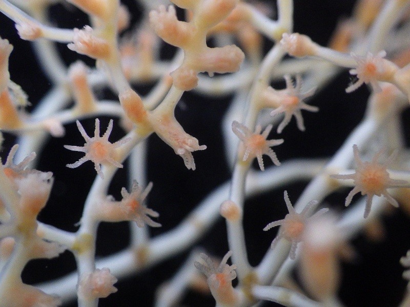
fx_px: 367
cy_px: 154
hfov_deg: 58.4
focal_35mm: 31
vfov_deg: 45.4
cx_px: 205
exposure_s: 1/45
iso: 1000
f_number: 2.3
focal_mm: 5.5
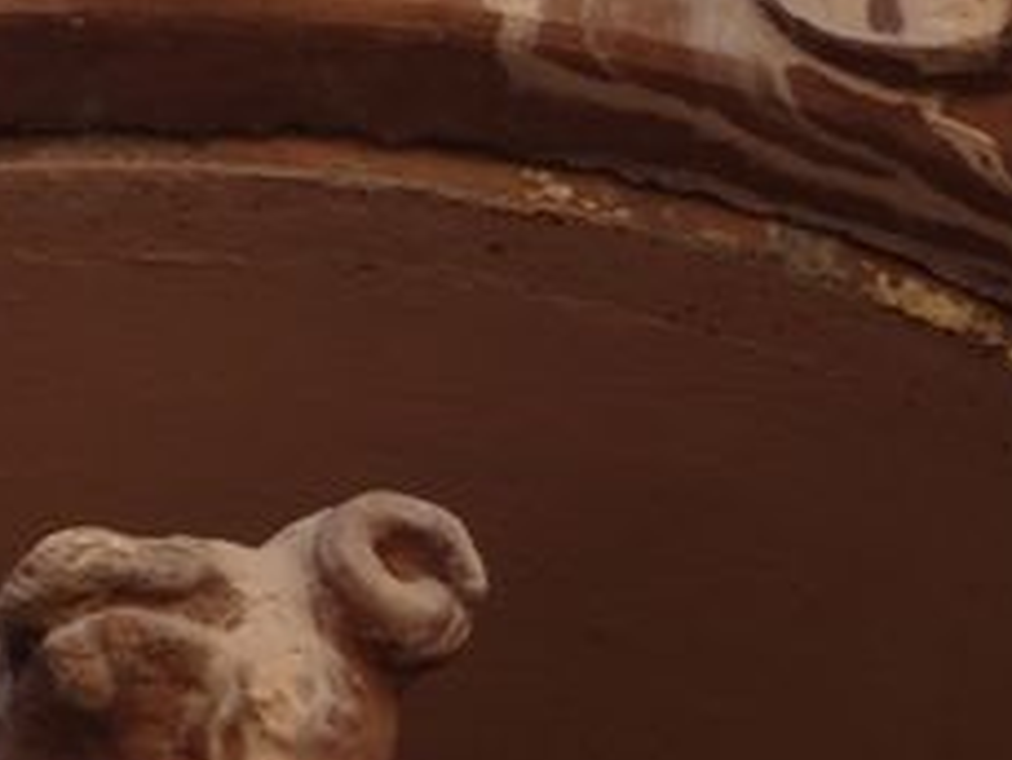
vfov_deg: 4.2
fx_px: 10208
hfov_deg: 5.7
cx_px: 84
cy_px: -389
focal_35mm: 349
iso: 80
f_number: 5
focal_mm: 17.01
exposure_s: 1/125
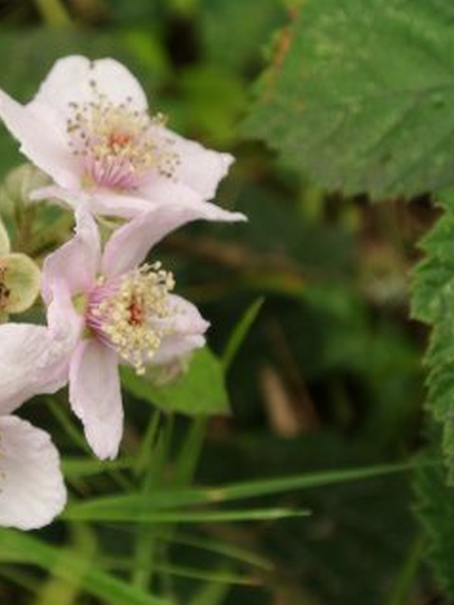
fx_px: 2062
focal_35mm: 118
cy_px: 304
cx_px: 8
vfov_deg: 16.7
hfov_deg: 12.4
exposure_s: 1/125
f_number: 5.6
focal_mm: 30
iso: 110
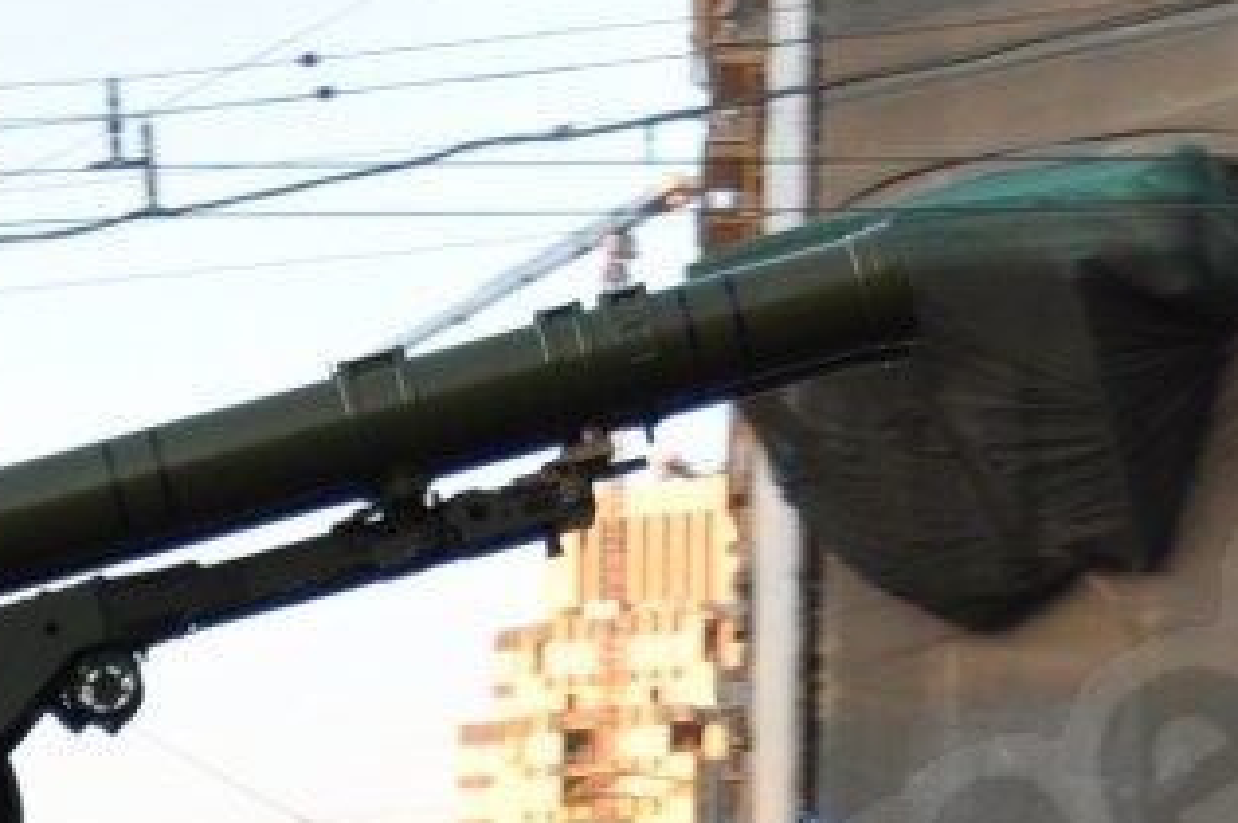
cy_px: 1509
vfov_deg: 6.3
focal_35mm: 214
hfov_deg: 9.5
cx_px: -121
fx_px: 7351
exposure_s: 1/160
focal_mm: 22
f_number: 2.8
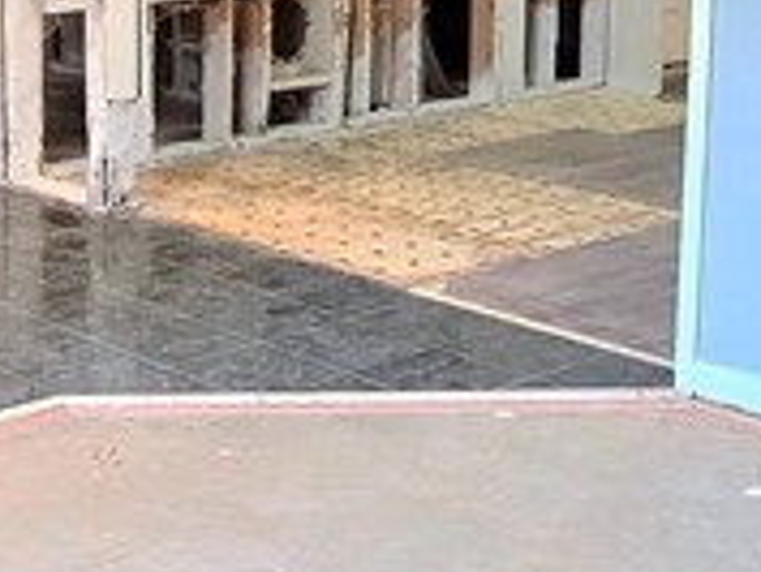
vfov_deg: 19.4
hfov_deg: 25.8
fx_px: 1650
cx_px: 236
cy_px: 86
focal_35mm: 75
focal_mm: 2.2
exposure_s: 1/60.2
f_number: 2.2
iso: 250
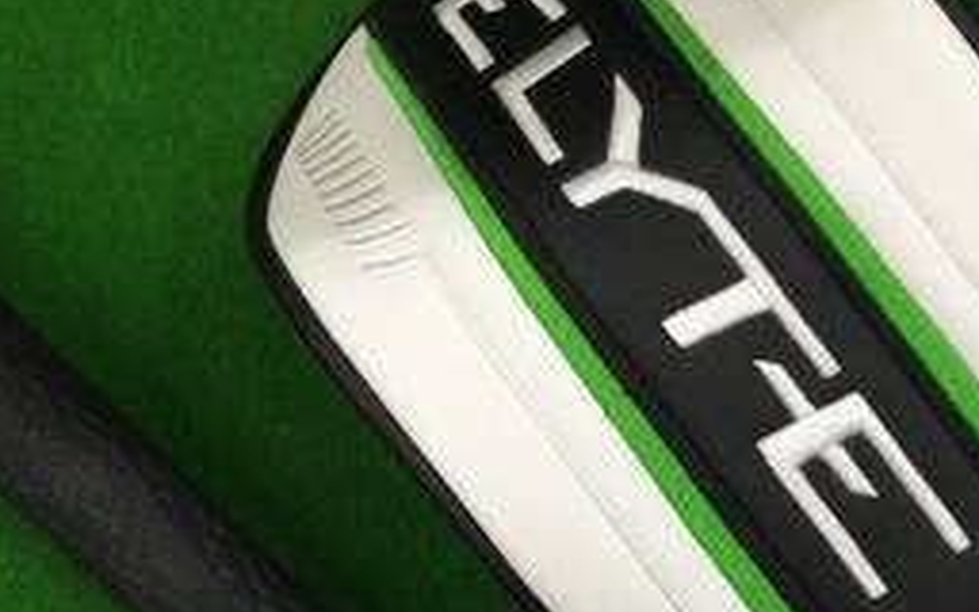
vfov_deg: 15.5
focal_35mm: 82
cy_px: 650
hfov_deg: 25.0
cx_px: 723
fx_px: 2188
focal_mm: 3.3
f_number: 2.4
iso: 50
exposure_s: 1/30
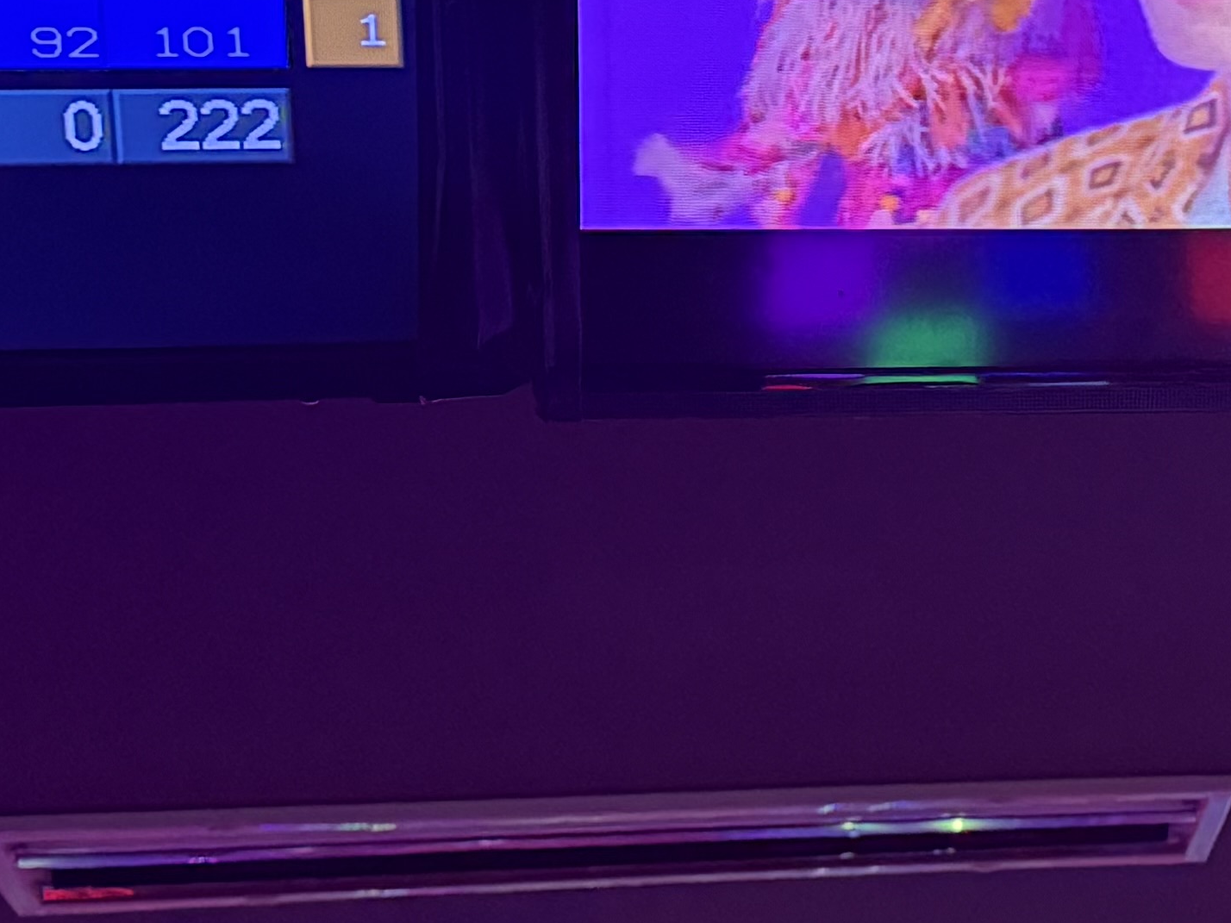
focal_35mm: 96
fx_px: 3414
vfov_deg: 15.4
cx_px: 1327
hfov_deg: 19.6
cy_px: 278
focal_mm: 6.76
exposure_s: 1/40
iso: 640
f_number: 1.78
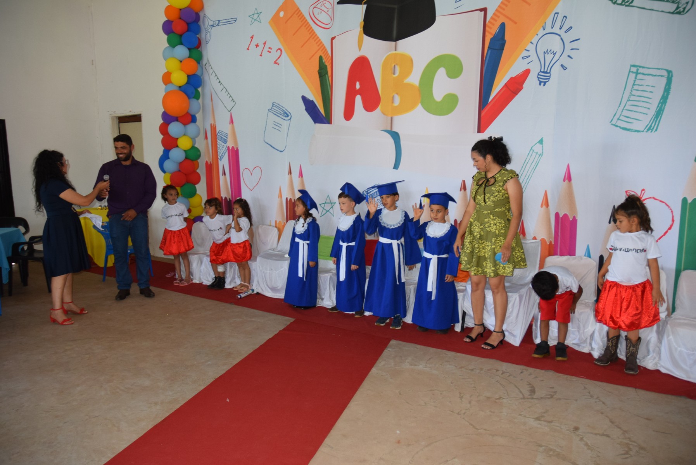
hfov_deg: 67.3
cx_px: 348
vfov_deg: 48.0
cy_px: 232
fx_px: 522
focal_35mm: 27
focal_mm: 18
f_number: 4.5
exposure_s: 1/80
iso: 800
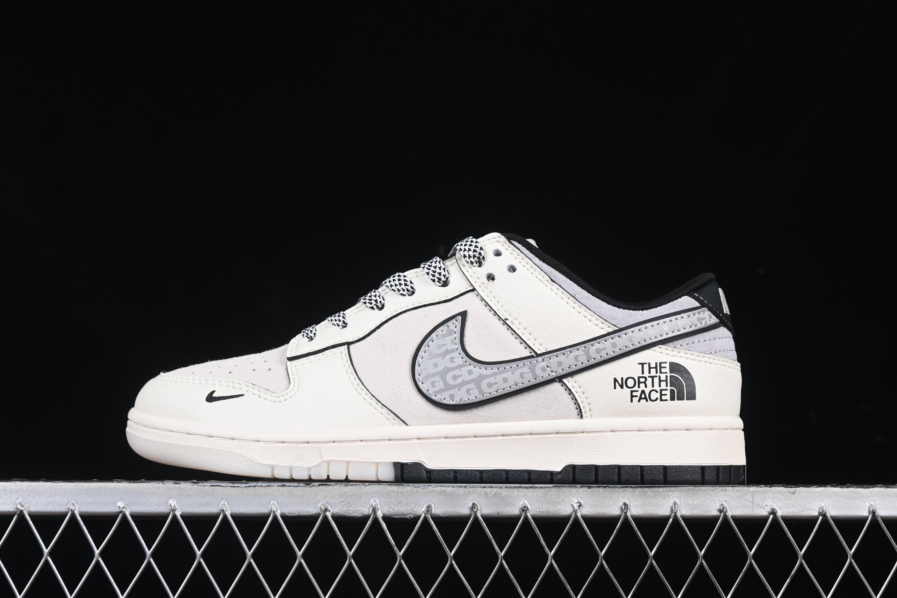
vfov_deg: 18.2
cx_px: 448
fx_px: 1869
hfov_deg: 27.0
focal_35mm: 75
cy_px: 299
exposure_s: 1/80
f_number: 8
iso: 160
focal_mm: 50
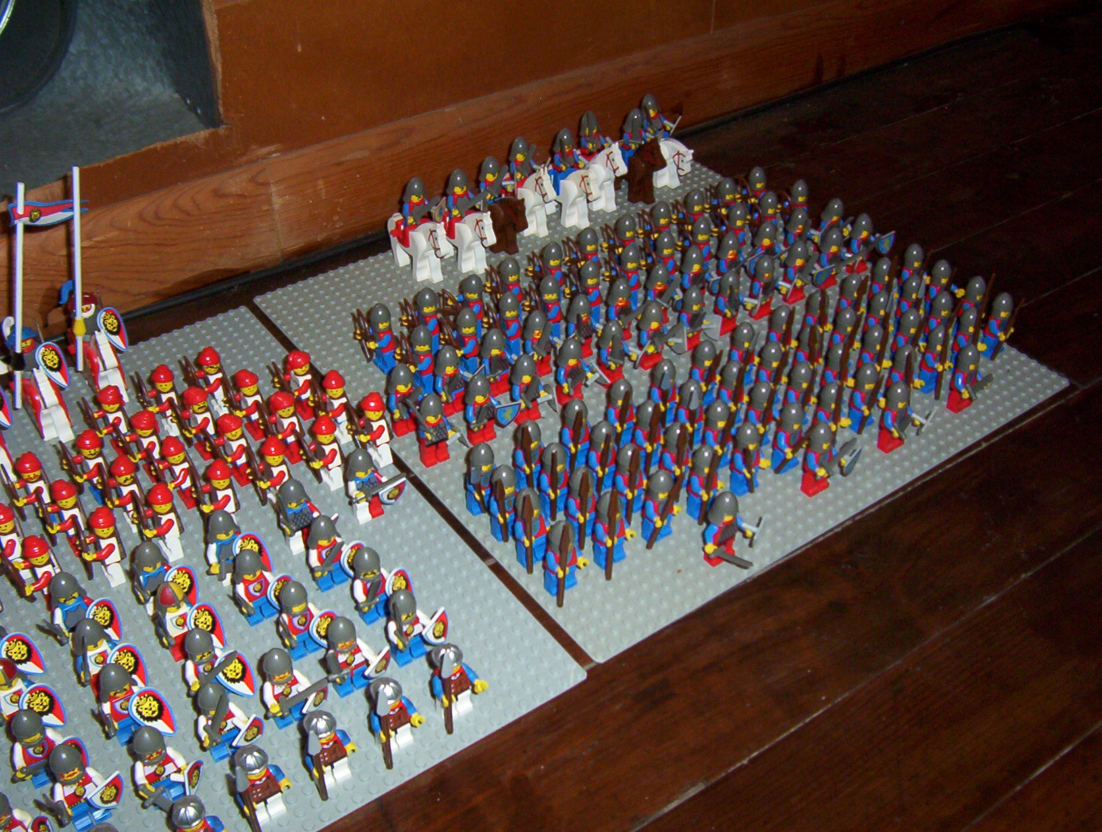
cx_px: 551
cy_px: 416
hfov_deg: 51.2
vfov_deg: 39.8
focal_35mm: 36
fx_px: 1149
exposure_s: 1/30
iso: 140
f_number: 2.76
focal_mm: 5.54
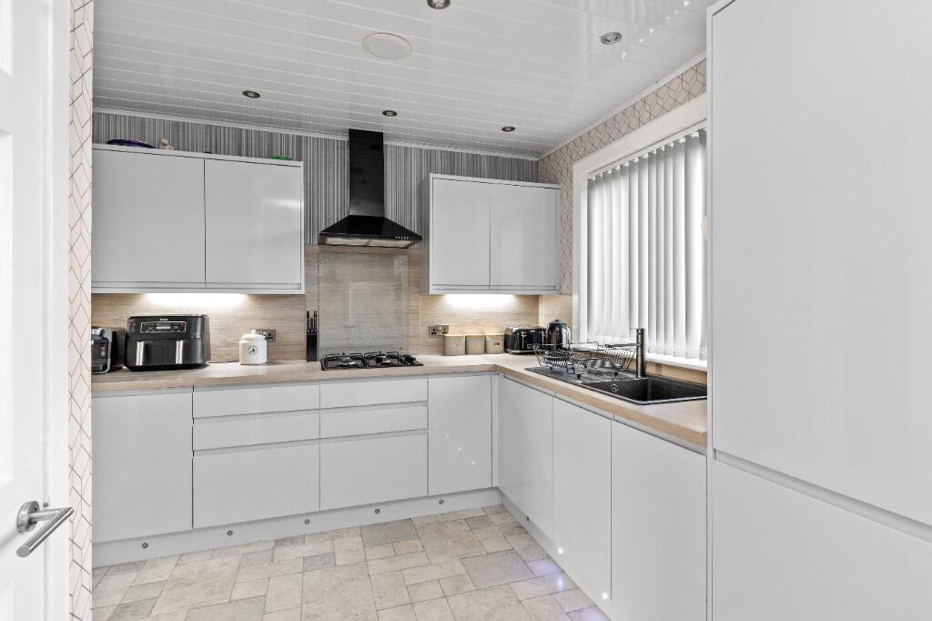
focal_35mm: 17
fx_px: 440
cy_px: 310
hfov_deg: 93.3
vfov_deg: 70.4
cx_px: 466
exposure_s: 1/8
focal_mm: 11.5
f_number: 8
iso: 320
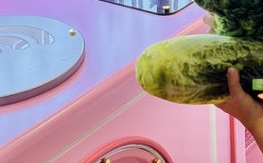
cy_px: -186
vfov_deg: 10.7
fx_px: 787
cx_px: 193
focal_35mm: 110
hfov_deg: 18.9
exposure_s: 1/128
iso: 100
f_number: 1.78
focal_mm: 6.76
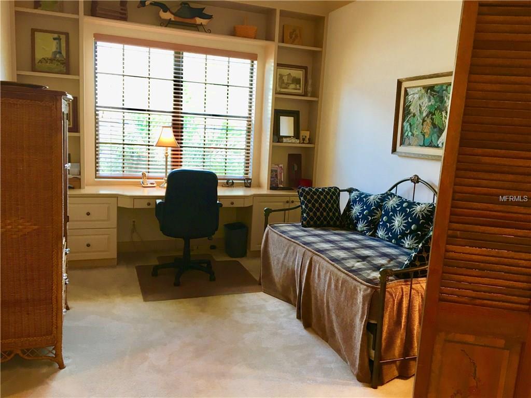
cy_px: 199
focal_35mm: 29
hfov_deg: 61.7
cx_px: 266
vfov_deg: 48.2
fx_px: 445
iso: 64
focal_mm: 4.15
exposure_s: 1/30
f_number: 2.2
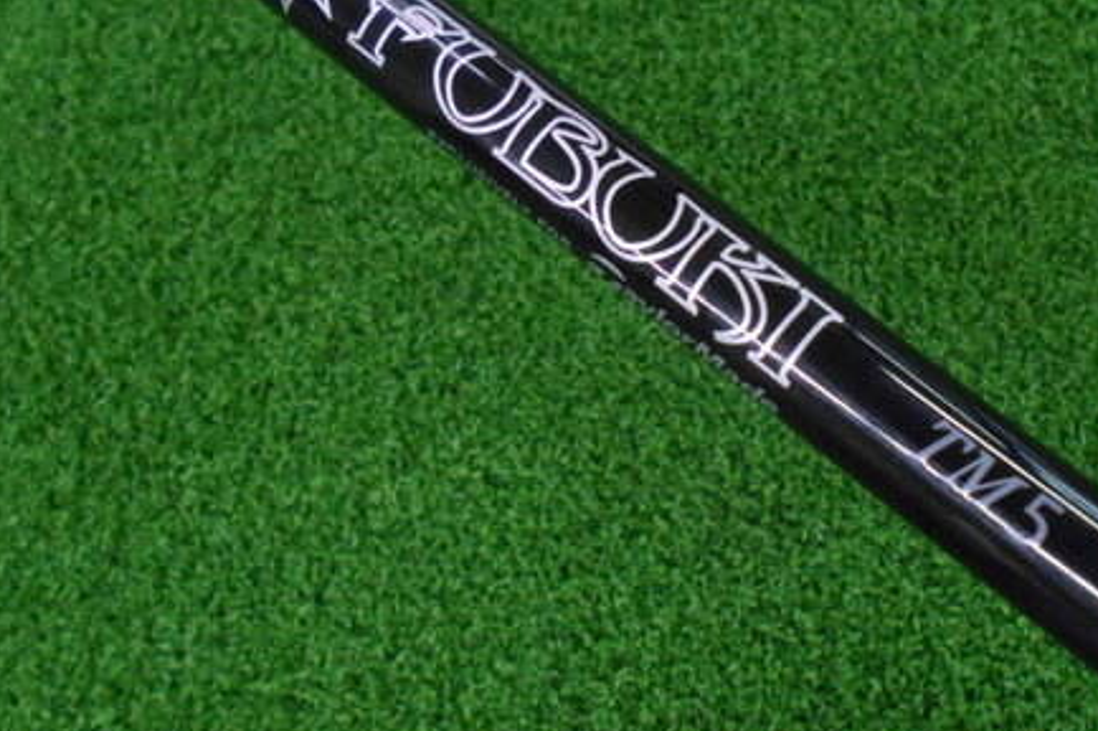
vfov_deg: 33.1
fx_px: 1219
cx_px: 639
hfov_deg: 48.3
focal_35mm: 40
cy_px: 241
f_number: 3.2
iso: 800
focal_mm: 4.6
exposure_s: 1/100
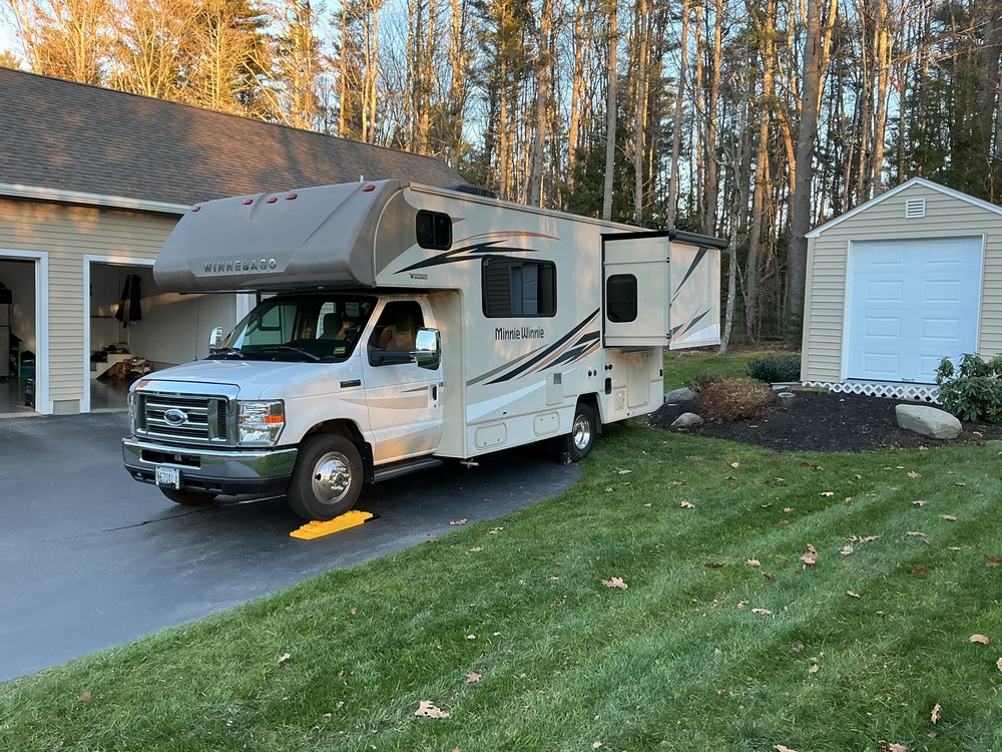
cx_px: 501
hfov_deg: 61.7
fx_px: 839
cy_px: 376
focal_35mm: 29
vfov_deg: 48.2
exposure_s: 1/120
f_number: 1.8
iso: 40
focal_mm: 3
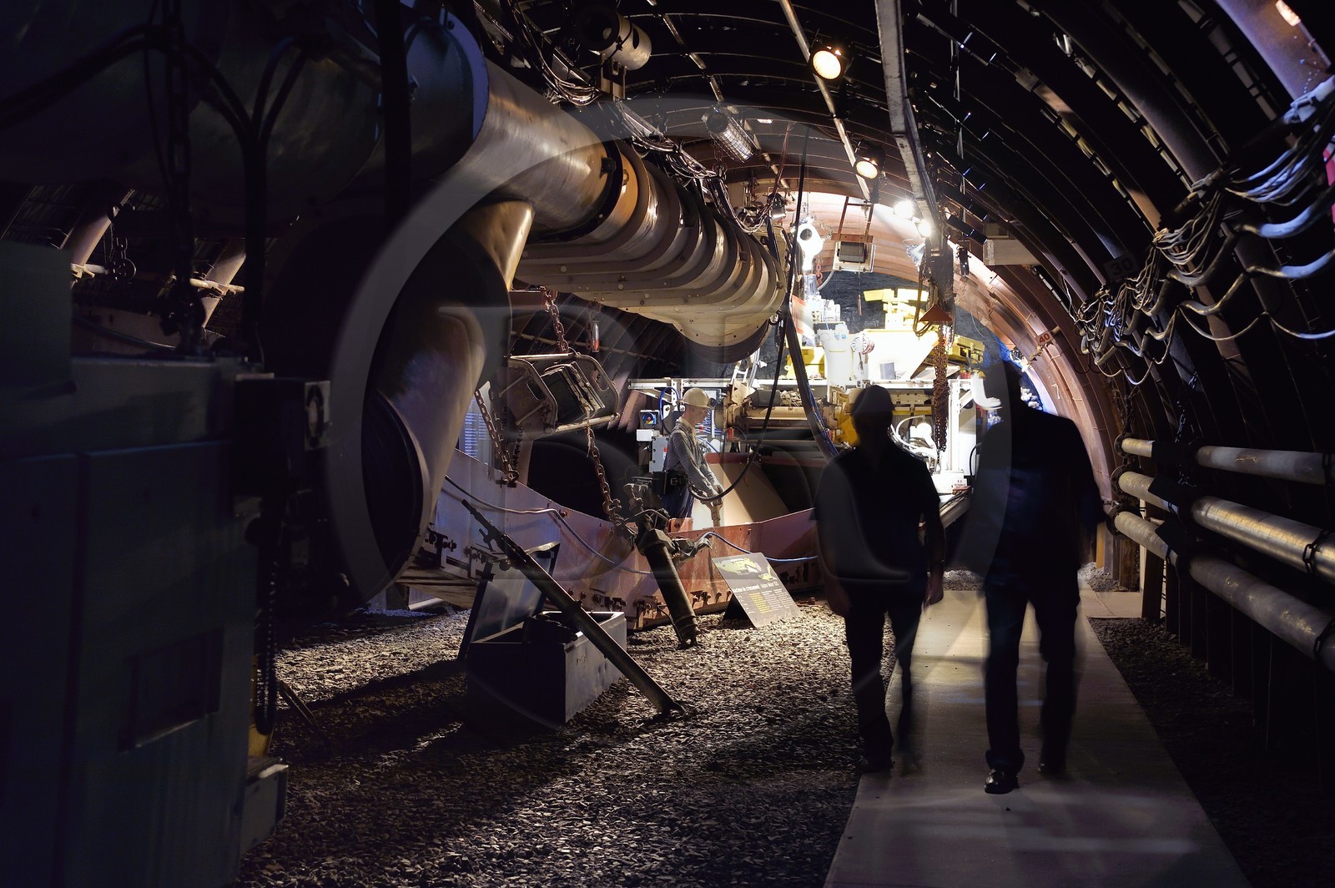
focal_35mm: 58
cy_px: 444
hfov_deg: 34.5
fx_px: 2149
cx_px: 668
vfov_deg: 23.3
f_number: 5.6
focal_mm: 58
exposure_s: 1/2.5
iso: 640
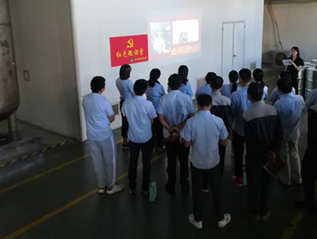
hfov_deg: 52.4
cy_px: 83
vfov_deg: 40.3
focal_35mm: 35
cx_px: 179
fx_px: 321
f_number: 2.2
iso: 320
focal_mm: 3.83
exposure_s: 1/25
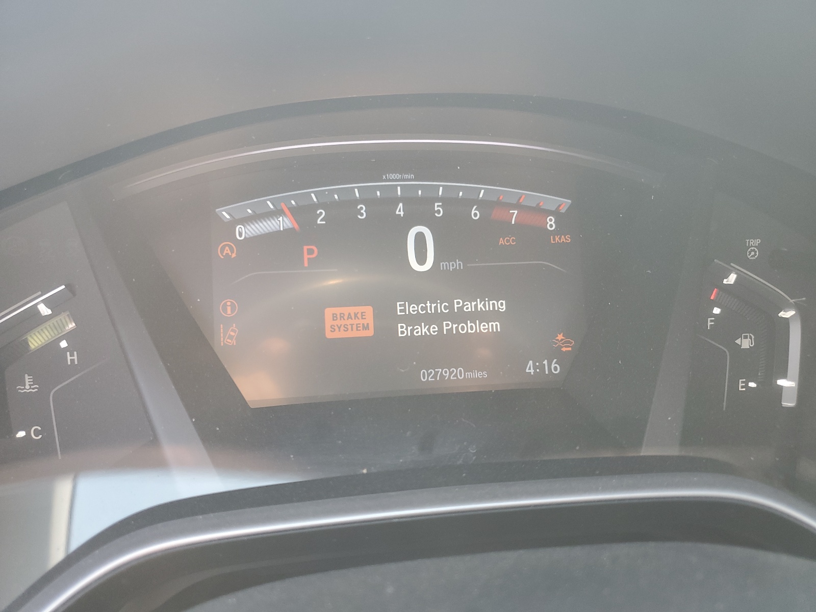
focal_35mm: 26
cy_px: 306
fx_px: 613
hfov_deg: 67.3
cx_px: 408
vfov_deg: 53.1
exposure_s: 1/60.2
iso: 59
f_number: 1.5
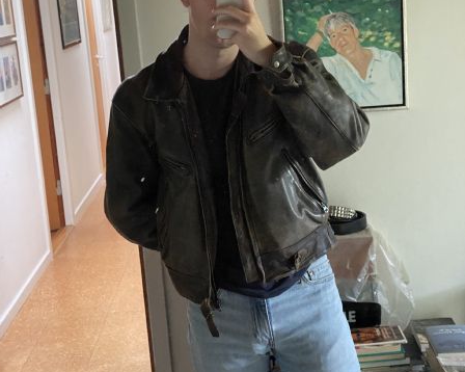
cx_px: 232
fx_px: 935
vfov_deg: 22.4
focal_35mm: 68
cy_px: 141
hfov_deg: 27.9
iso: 800
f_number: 2
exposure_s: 1/30
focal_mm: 6
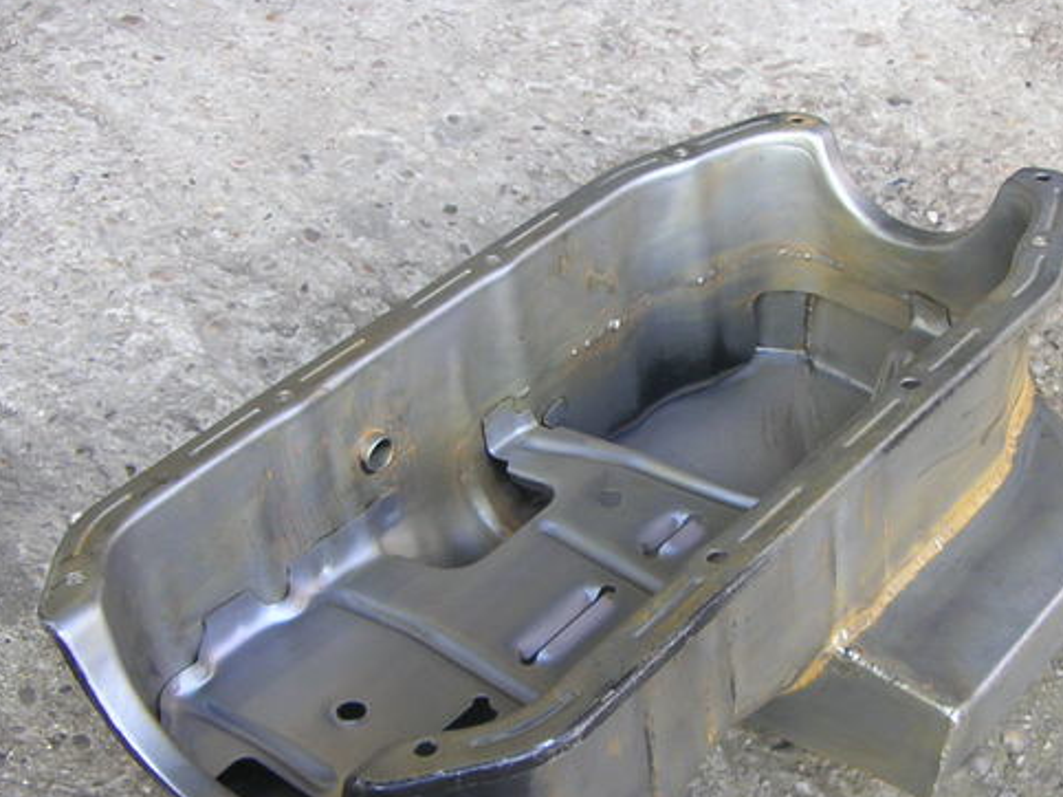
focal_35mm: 61
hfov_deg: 31.7
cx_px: 583
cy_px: 520
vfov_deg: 23.9
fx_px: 1873
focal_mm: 6
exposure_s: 1/45
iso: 80
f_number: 3
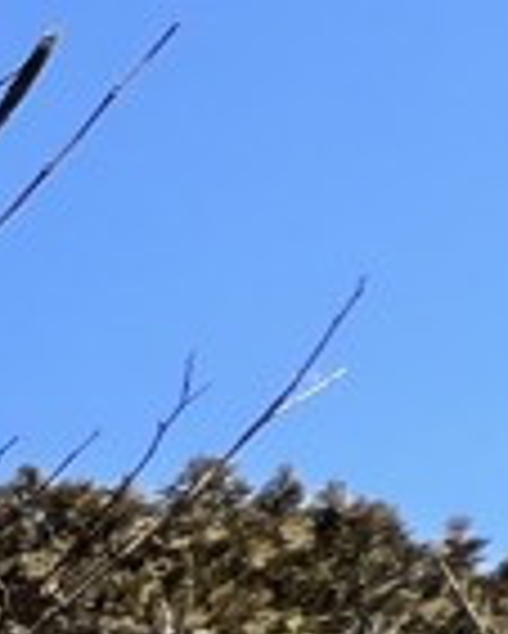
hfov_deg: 7.3
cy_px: 1403
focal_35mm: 92
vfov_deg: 15.1
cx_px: -1726
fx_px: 1727
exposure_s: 1/732
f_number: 1.8
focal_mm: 1.57
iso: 32
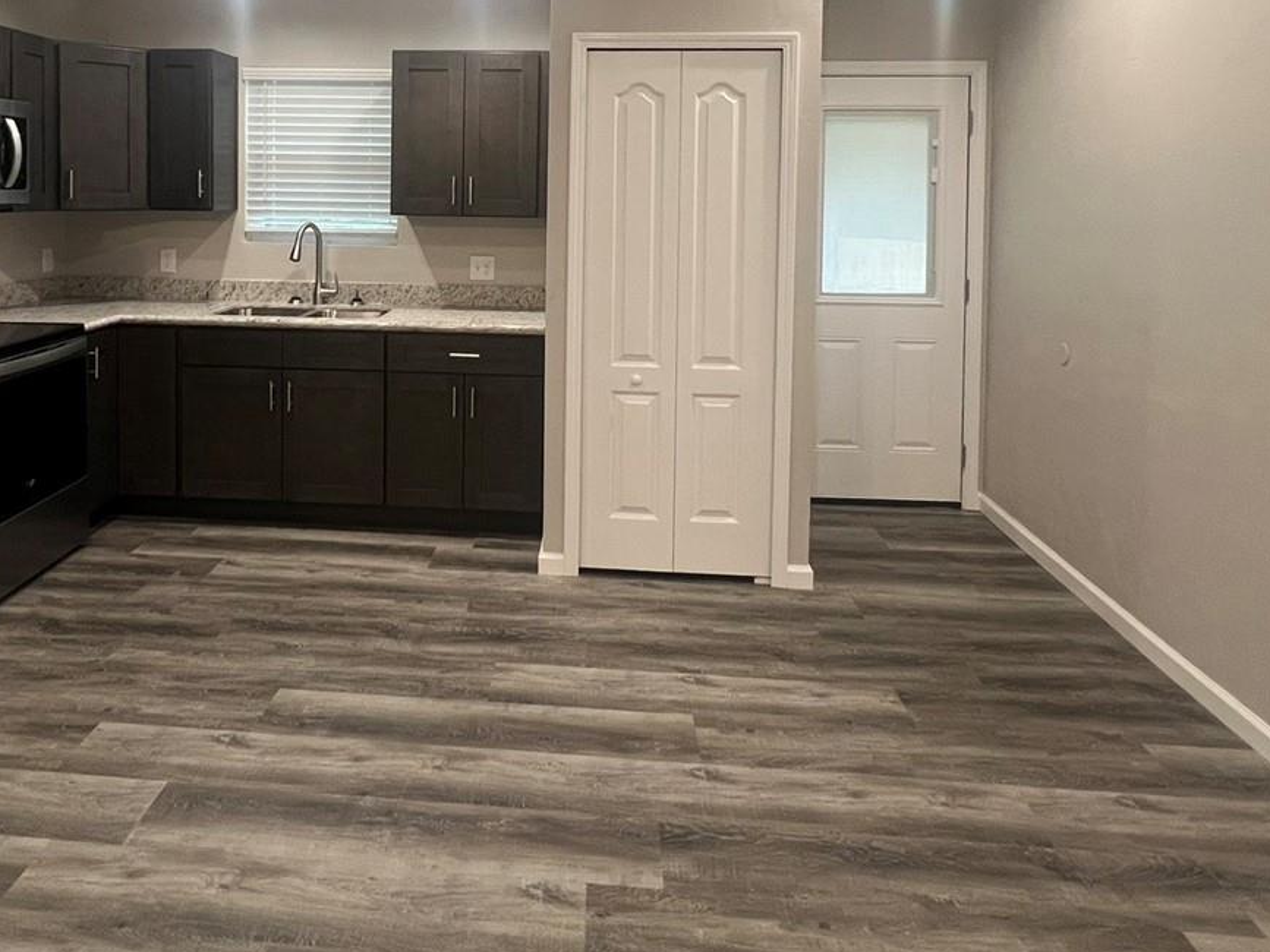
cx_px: 526
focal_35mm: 24
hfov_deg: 71.1
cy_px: 221
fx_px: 880
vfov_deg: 53.8
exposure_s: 1/60
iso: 200
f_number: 1.8
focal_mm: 1.57
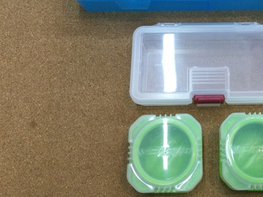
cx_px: 208
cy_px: 37
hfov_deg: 35.7
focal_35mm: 52
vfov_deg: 27.4
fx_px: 395
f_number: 2.4
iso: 25
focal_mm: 3.3
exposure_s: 1/30
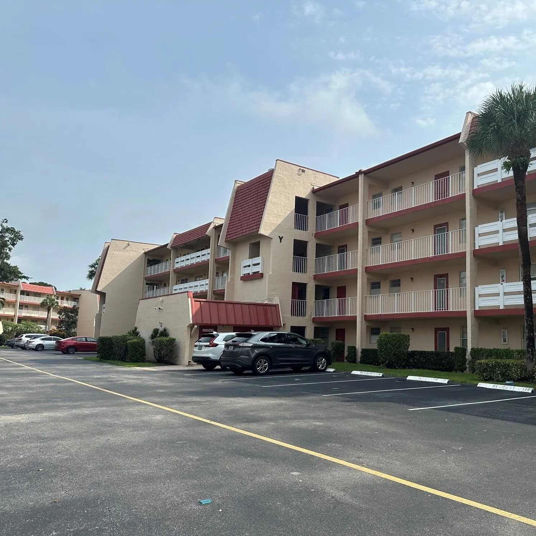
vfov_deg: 55.6
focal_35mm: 29
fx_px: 508
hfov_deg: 54.4
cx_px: 361
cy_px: 273
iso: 80
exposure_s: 1/5525
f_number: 1.78
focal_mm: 6.86
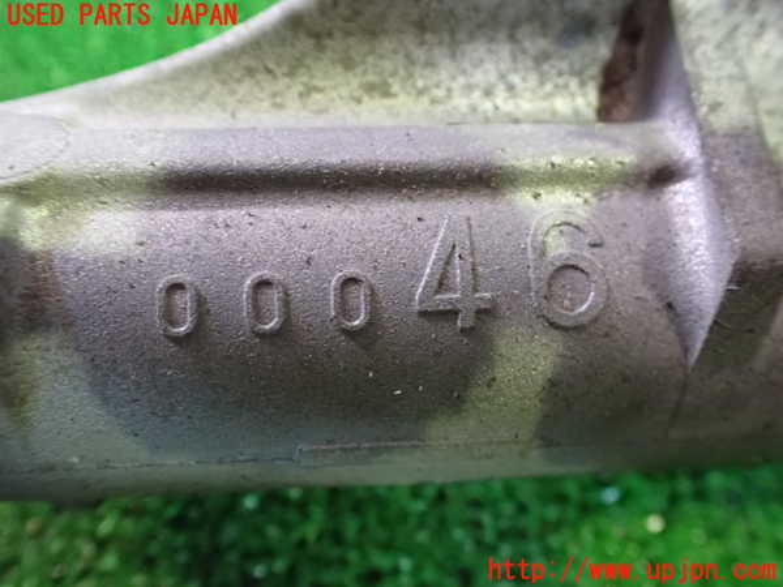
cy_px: 294
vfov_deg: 46.8
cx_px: 392
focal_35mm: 30
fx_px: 679
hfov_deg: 60.0
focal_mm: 5.4
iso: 1600
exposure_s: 1/30
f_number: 2.3
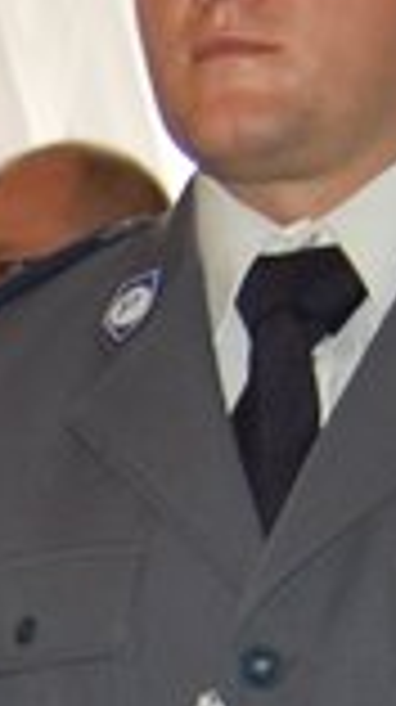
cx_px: -634
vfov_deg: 11.6
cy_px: 825
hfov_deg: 6.3
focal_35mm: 182
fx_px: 3407
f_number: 4.2
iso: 400
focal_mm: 26
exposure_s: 1/60
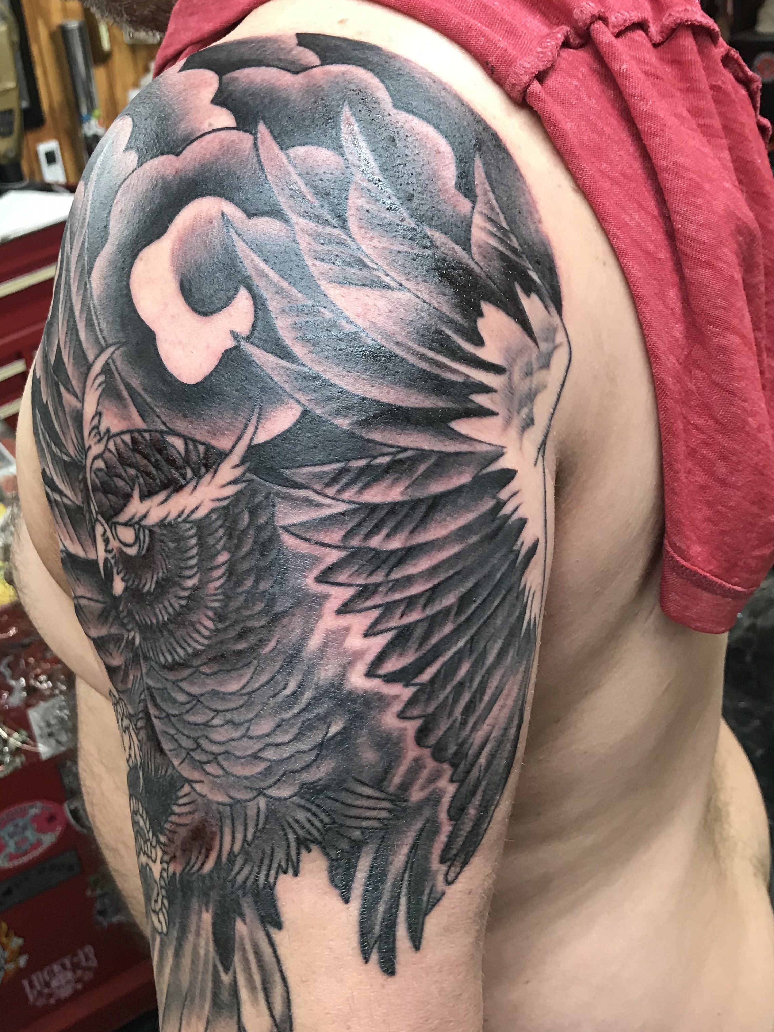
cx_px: 323
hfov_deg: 38.6
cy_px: 484
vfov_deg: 50.1
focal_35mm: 37
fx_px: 1103
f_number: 1.8
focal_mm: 3.99
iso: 40
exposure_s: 1/30
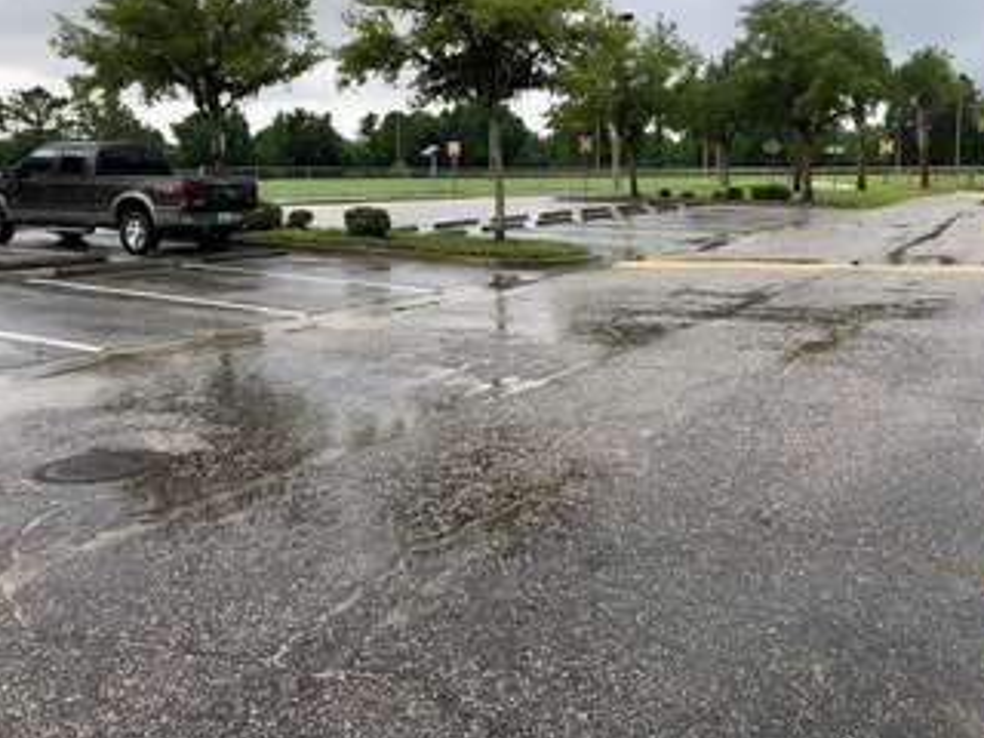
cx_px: 514
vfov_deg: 40.5
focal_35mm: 35
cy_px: 298
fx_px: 995
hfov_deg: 52.6
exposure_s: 1/384
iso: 20
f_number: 1.8
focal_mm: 4
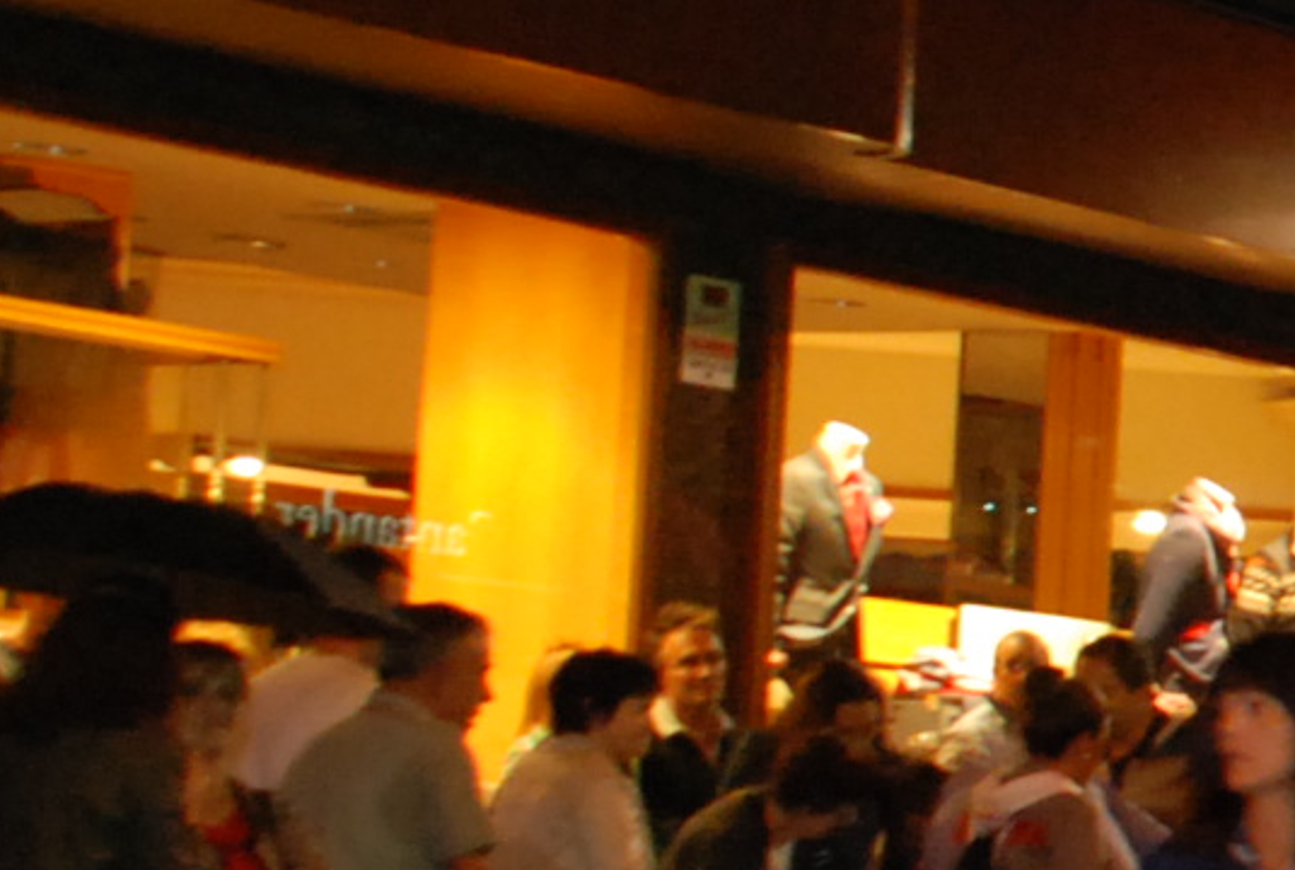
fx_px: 5264
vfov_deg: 9.4
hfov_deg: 12.3
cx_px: 2614
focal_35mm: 146
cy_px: 546
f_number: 3.5
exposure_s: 1/30
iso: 800
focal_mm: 18
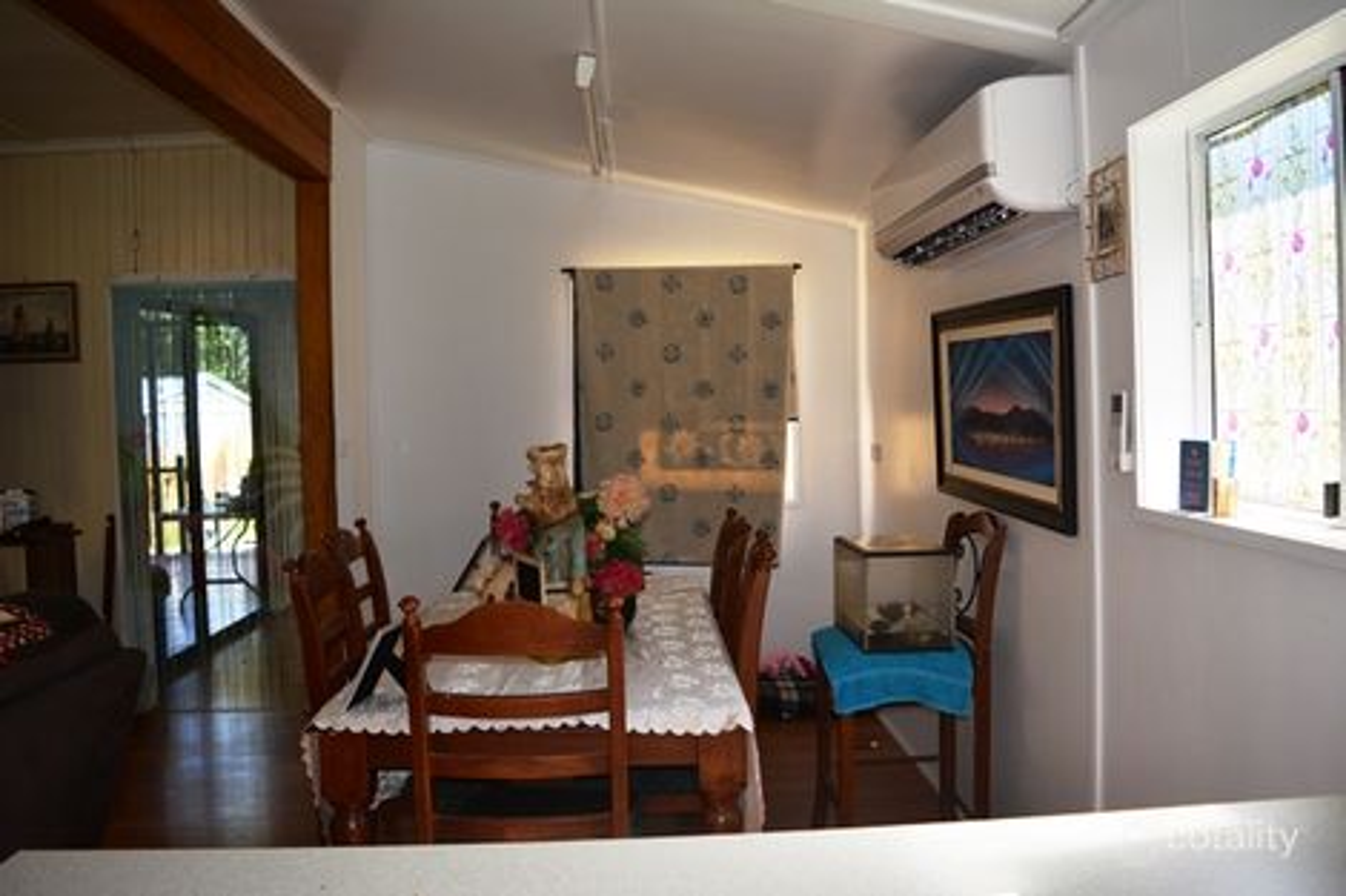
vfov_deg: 47.9
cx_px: 673
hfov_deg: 67.4
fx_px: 1009
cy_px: 448
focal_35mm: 27
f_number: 3.5
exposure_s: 1/125
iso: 220
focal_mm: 18
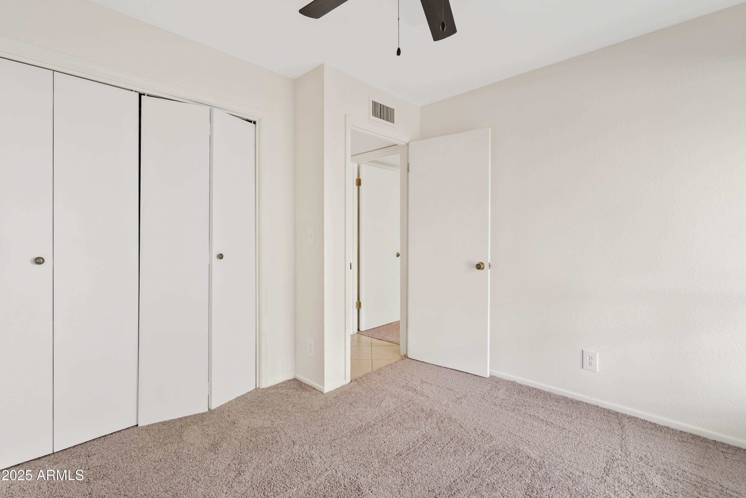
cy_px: 249
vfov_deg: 73.8
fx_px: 332
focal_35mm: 16
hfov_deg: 96.7
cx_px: 373
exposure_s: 5
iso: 100
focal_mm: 16
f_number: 8
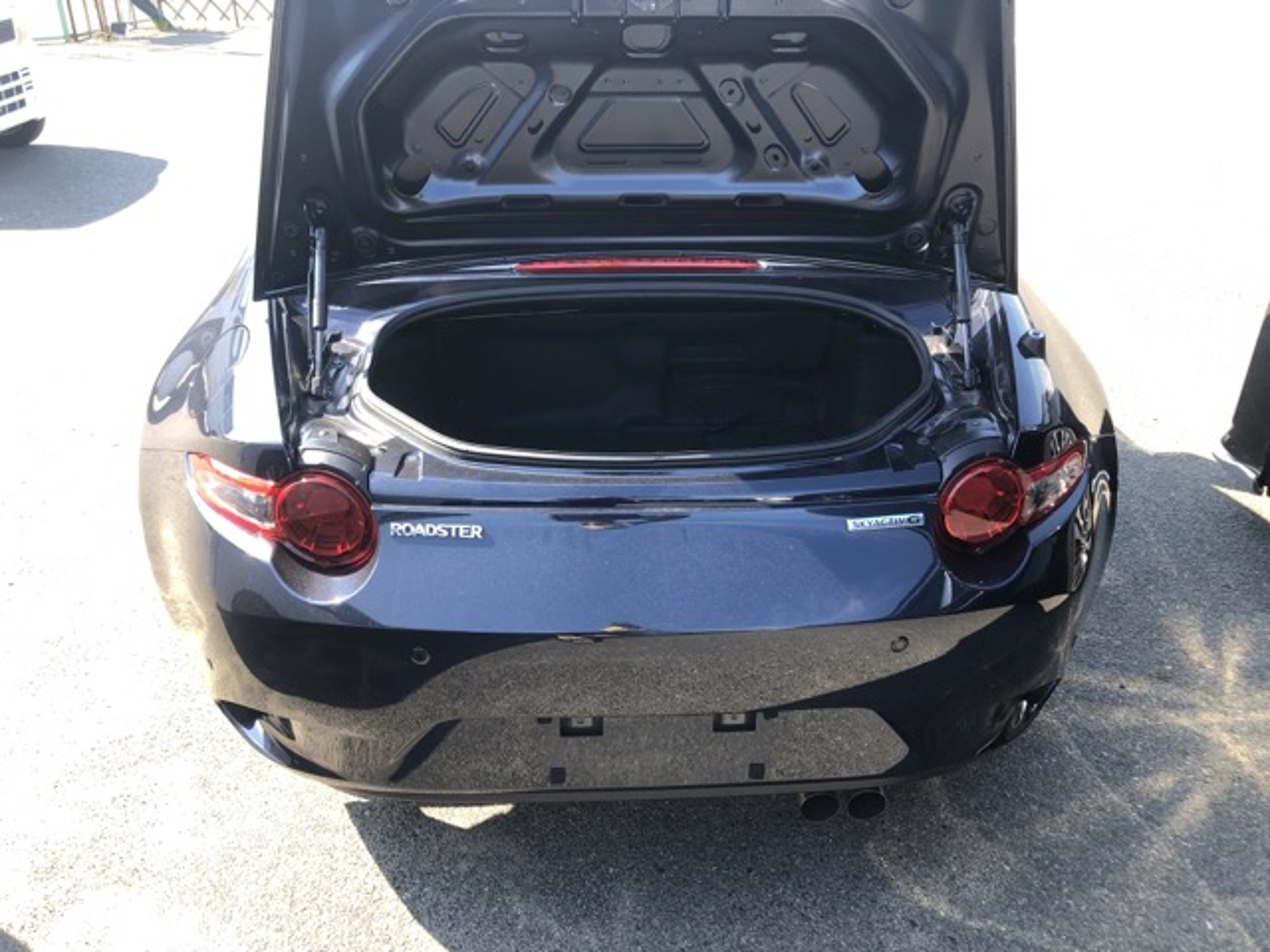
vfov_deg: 49.7
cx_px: 635
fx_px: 1027
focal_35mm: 28
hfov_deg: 63.4
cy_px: 476
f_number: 1.8
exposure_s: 1/168
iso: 20
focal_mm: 3.99
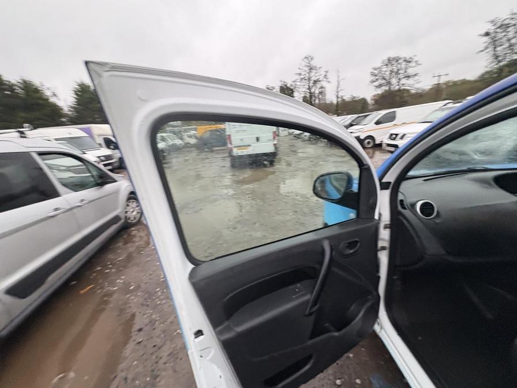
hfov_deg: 102.1
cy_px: 194
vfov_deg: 85.7
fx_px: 209
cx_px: 258
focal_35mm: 14
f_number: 2.2
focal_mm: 2.22
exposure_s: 1/60
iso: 400
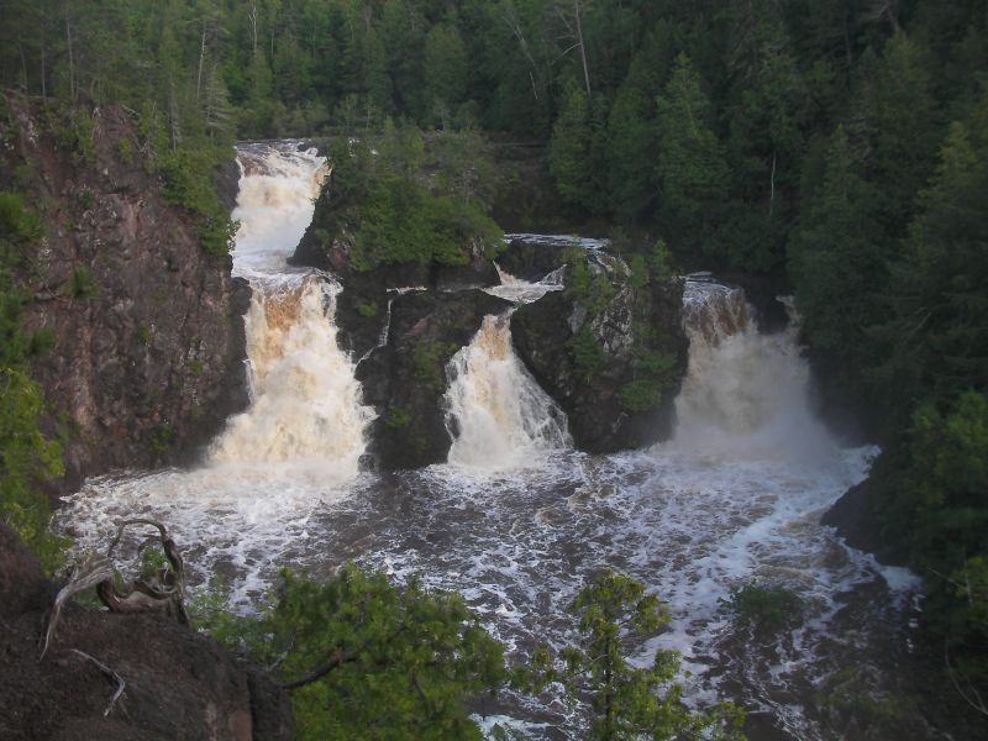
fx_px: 1085
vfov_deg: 37.7
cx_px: 494
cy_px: 370
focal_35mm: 38
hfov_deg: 49.0
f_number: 3.5
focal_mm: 6.3
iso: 50
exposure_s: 1/123
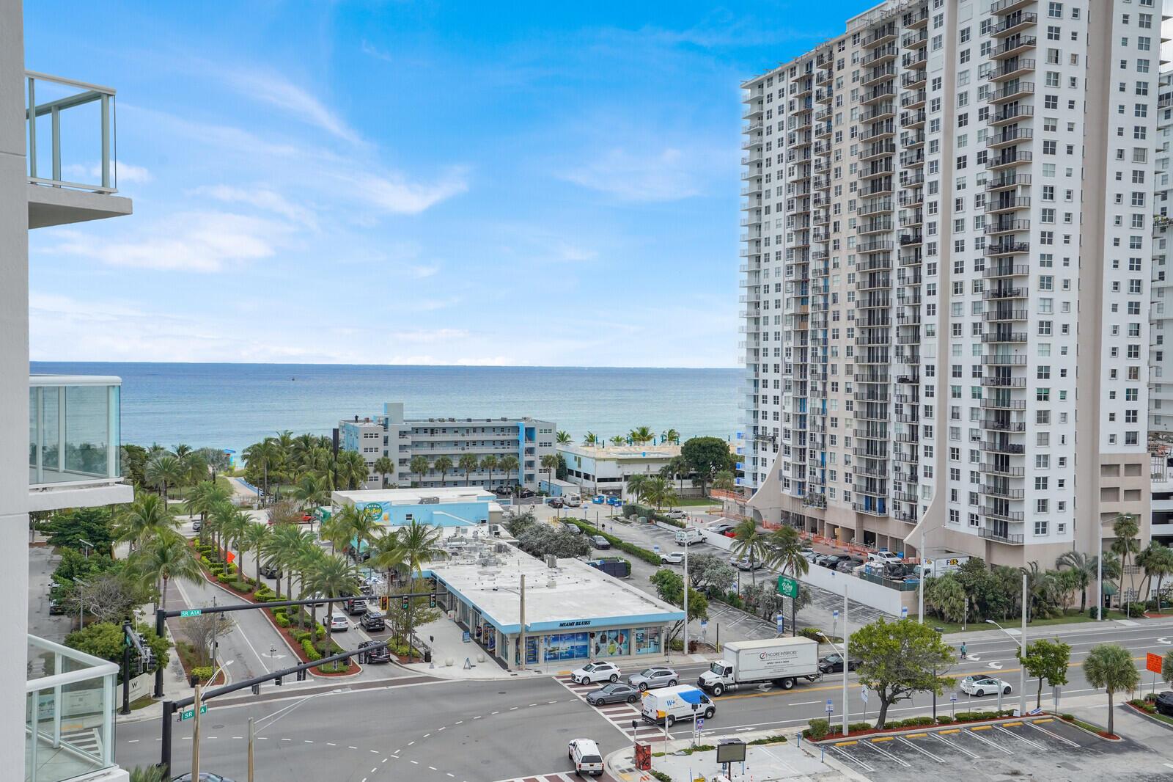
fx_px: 1140
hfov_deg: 54.4
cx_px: 586
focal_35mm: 35
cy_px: 391
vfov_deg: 37.8
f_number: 8
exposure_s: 1/1250
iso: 800
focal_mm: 35
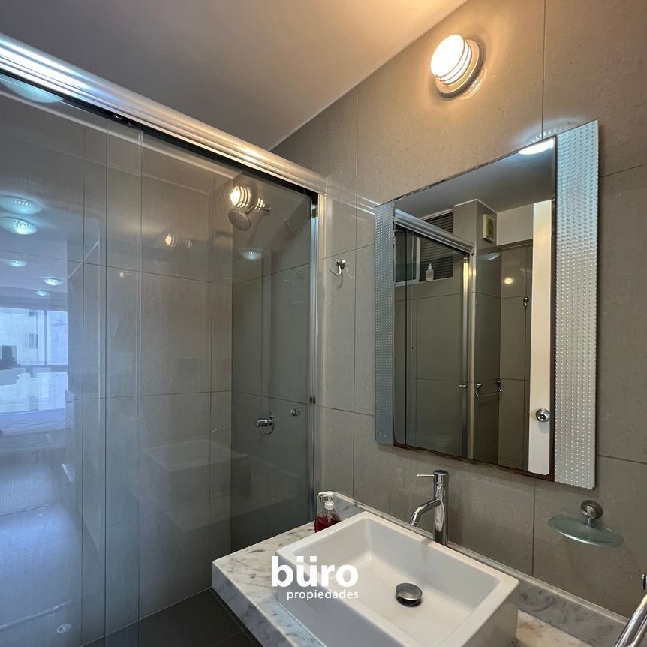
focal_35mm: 16
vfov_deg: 87.1
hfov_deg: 87.4
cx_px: 314
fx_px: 338
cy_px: 360
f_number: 1.8
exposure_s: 1/60
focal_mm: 1.57
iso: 250
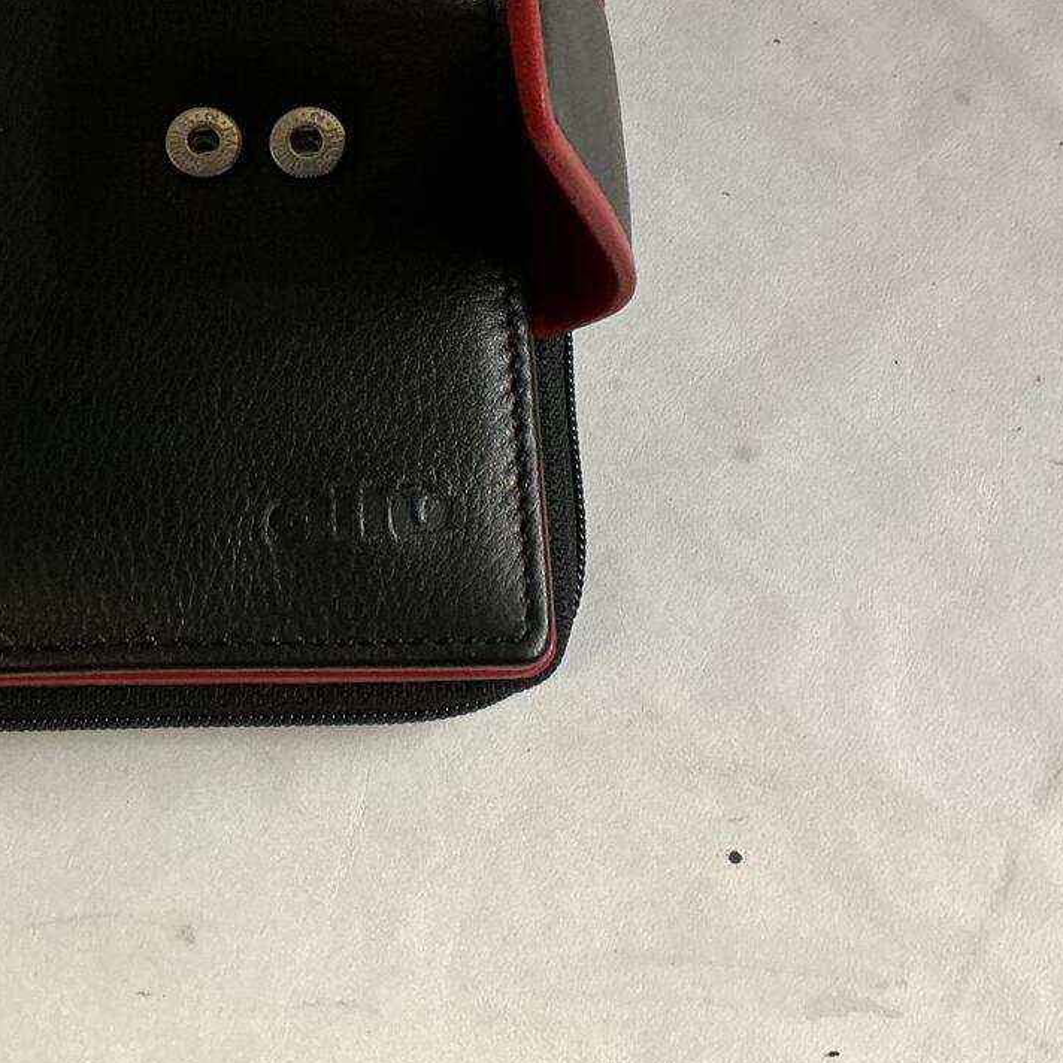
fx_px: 1876
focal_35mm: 54
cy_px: 286
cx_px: 208
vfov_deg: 31.2
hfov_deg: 30.8
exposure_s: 1/50
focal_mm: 3
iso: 160
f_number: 1.8
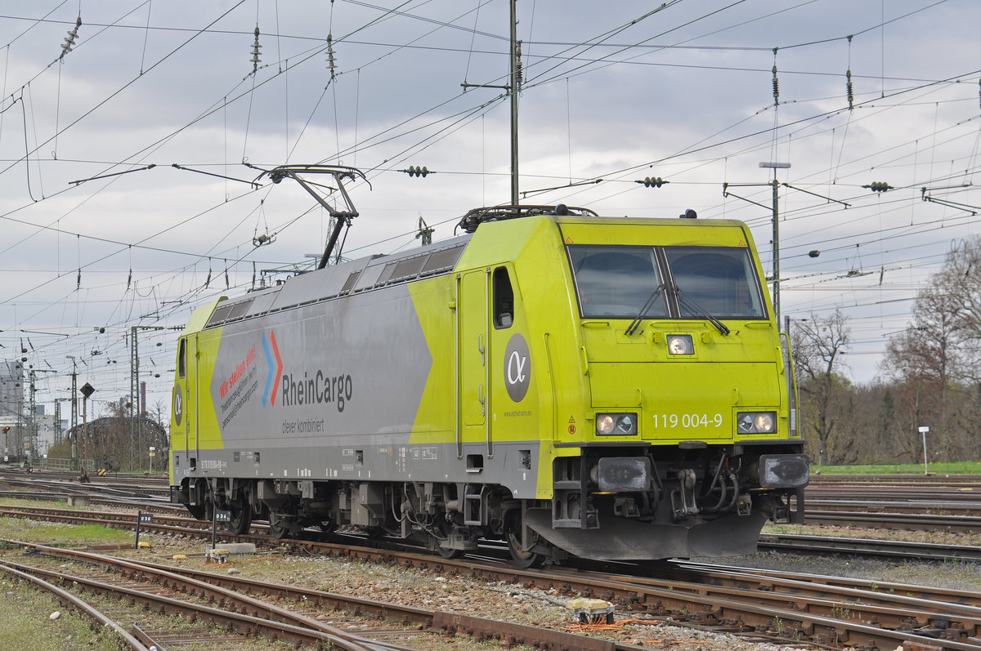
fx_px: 2286
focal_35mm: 84
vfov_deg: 16.2
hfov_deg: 24.2
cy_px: 326
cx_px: 490
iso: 200
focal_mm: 56
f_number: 6.3
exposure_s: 1/640
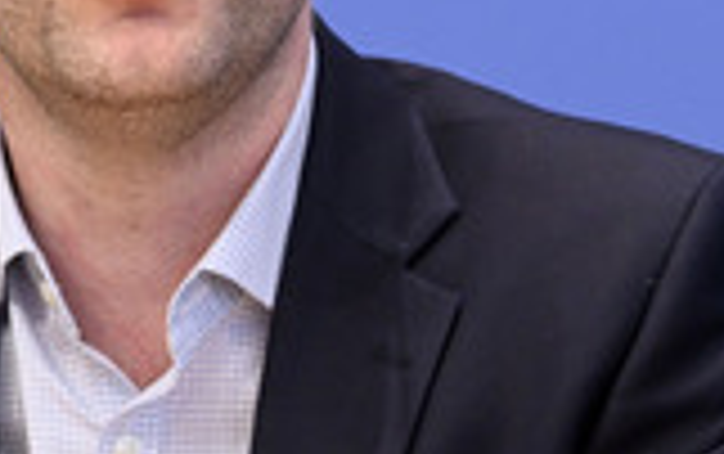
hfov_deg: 5.4
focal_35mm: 385
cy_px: 54
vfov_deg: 3.4
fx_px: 7605
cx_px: -52
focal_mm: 135
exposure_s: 1/640
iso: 5000
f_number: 5
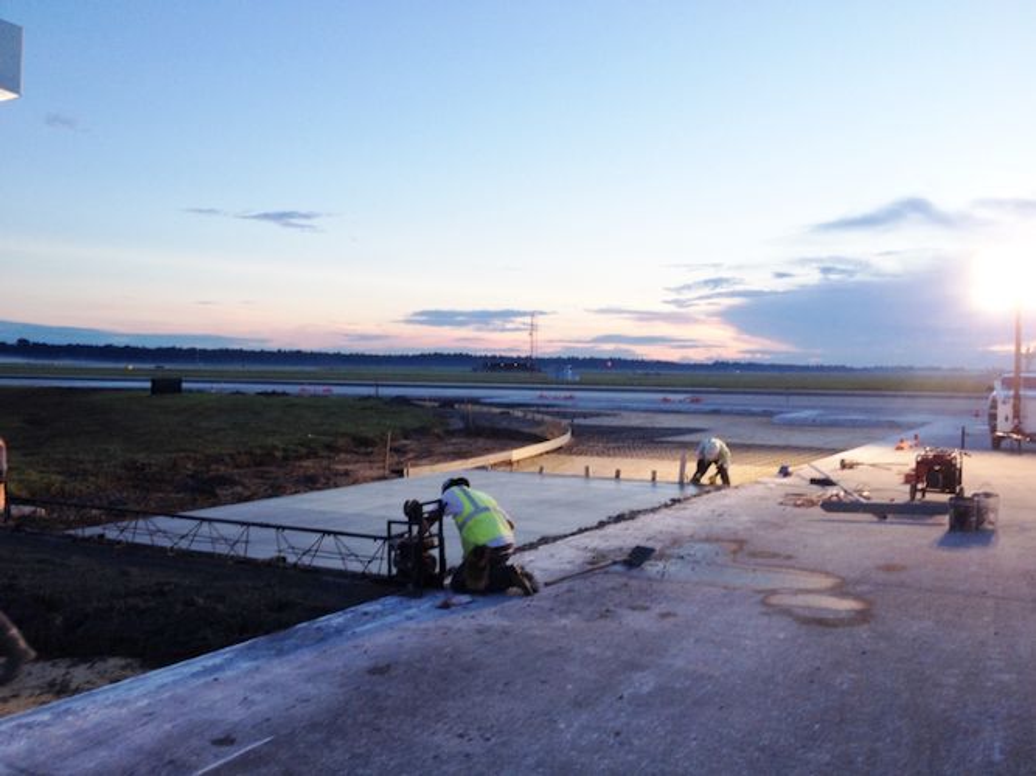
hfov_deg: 52.6
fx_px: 1047
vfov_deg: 40.7
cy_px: 388
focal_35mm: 35
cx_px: 518
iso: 50
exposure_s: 1/40
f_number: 2.4
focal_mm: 4.28
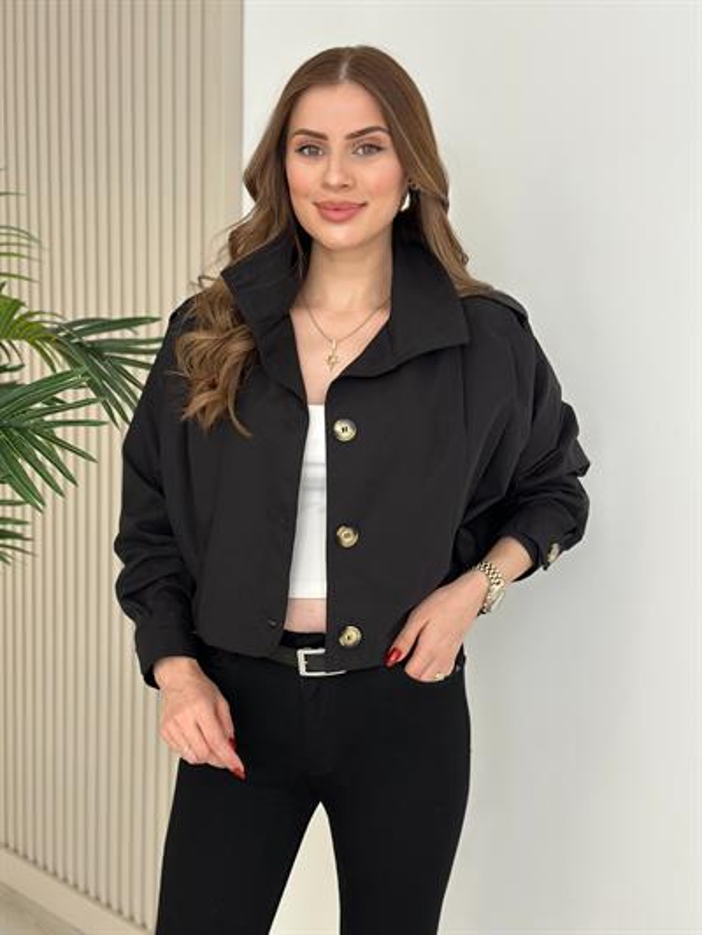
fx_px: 1297
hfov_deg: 30.3
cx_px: 351
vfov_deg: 39.6
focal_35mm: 48
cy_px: 468
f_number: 1.78
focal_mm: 6.86
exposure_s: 1/221
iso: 80
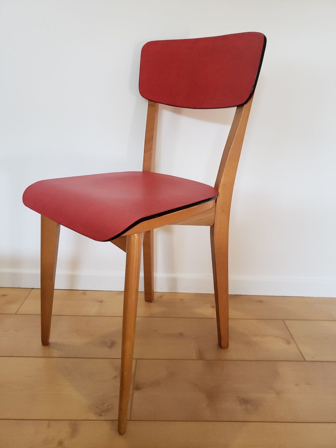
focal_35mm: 26
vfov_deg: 67.3
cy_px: 224
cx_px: 168
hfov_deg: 53.1
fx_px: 336
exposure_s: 1/50
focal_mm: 4.3
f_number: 1.5
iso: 320
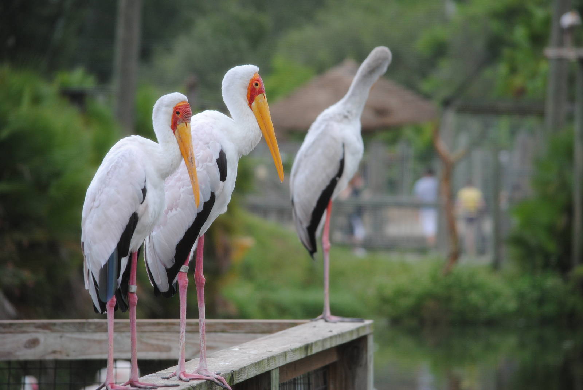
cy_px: 195
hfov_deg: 9.8
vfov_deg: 6.6
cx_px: 292
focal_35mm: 210
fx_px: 3405
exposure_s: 1/500
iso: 320
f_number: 4.8
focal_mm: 140
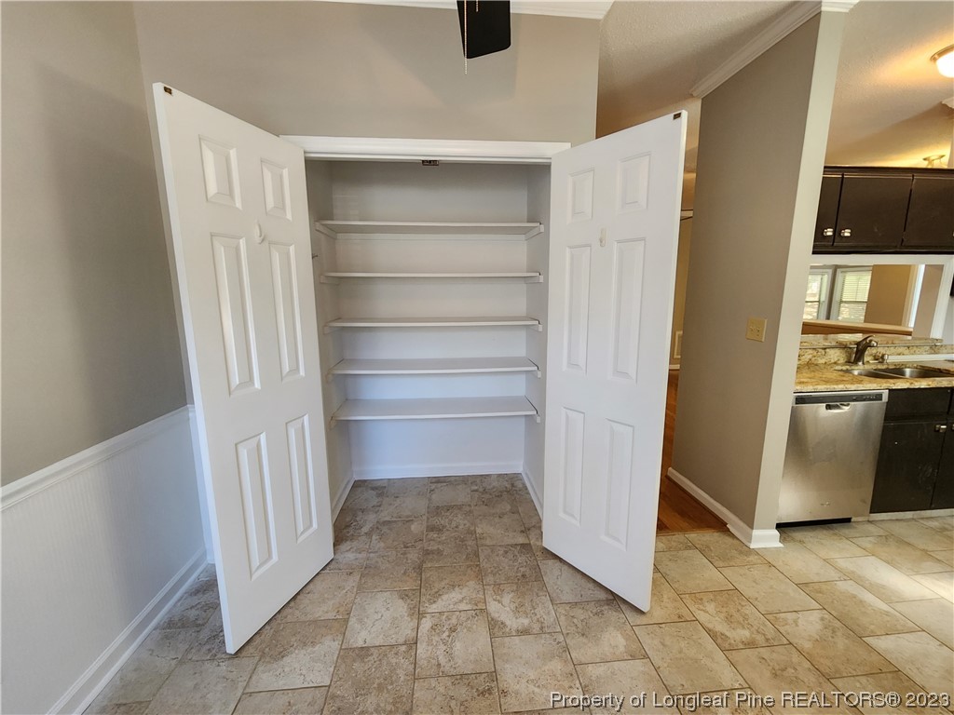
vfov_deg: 89.9
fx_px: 358
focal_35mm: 13
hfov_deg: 106.2
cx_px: 477
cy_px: 358
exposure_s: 1/60
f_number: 2.2
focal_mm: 2.2
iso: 320
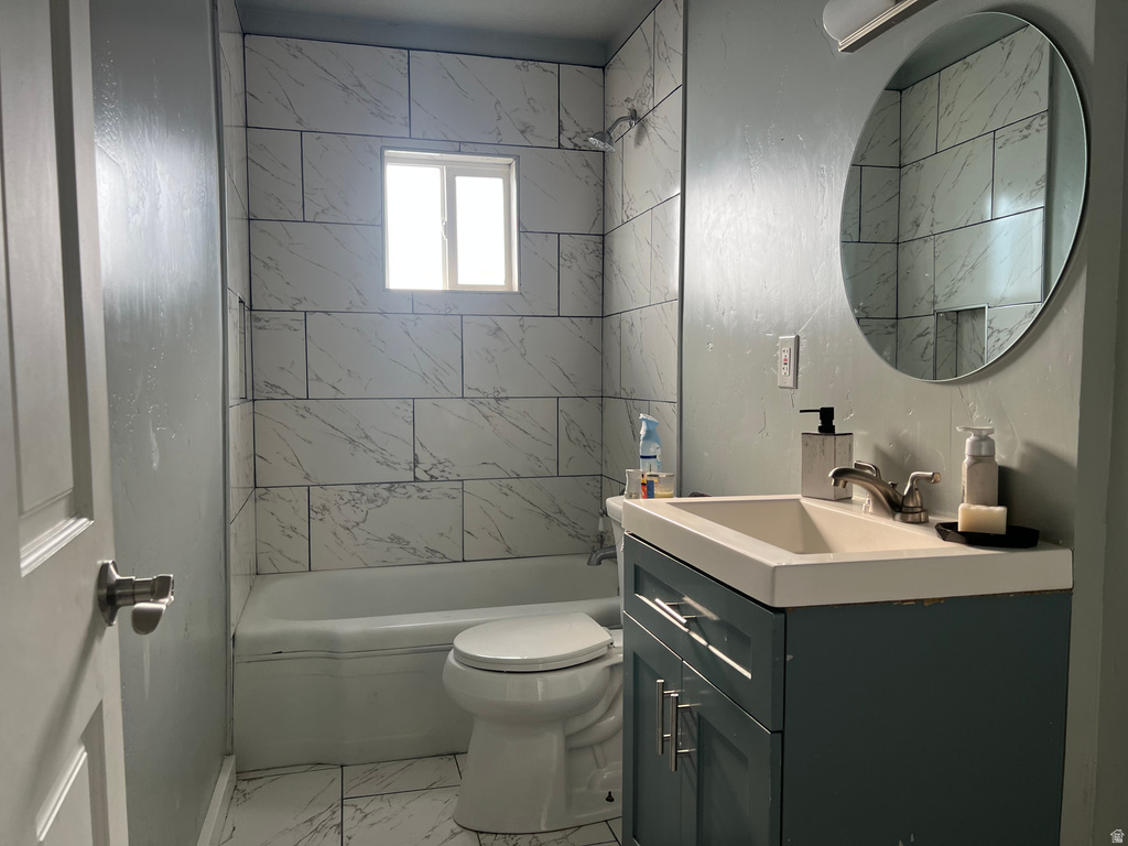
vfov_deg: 53.1
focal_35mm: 26
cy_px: 423
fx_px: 847
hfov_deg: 67.3
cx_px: 564
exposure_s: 1/120
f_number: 1.5
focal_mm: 5.7
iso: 50
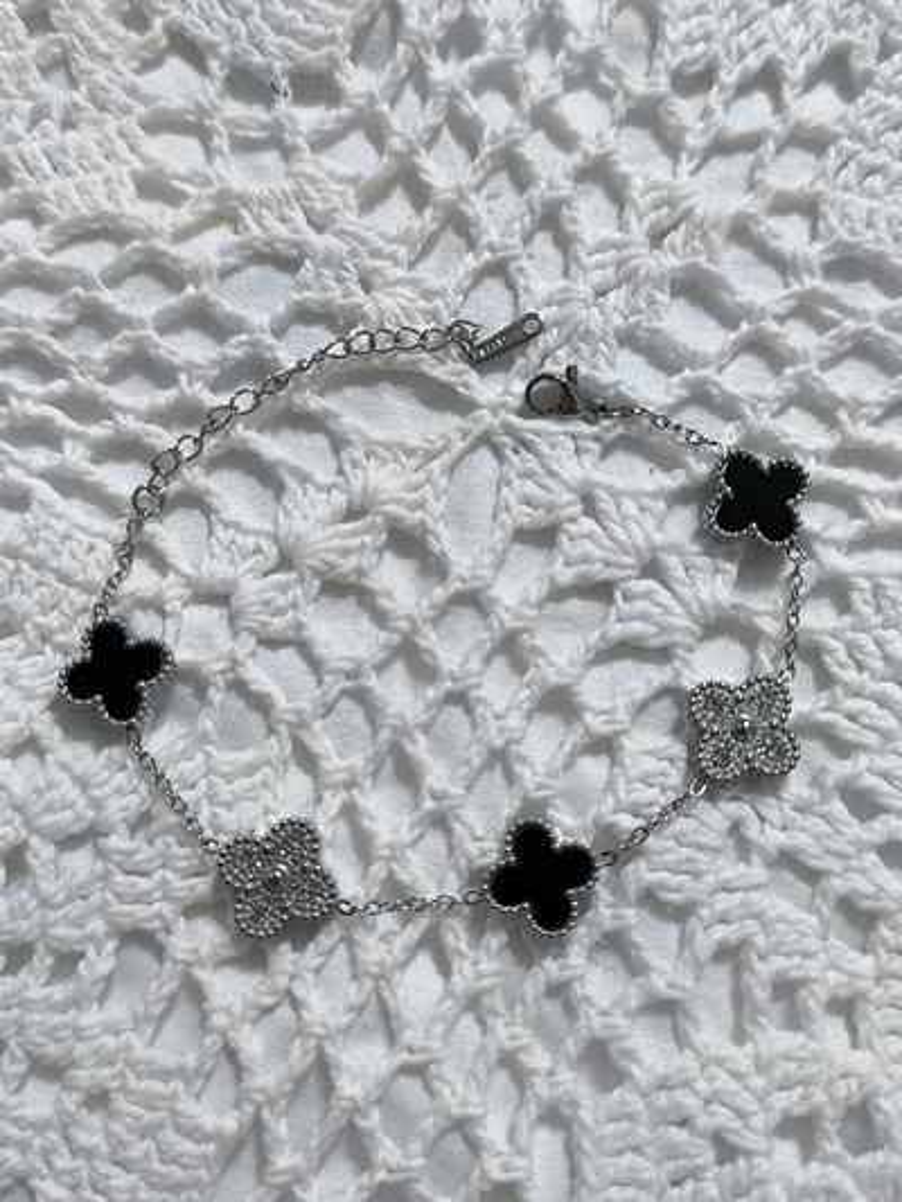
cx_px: 451
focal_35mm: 35
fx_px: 1216
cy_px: 601
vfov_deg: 52.6
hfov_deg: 40.7
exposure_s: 1/60
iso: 1000
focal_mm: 6.14
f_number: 1.65
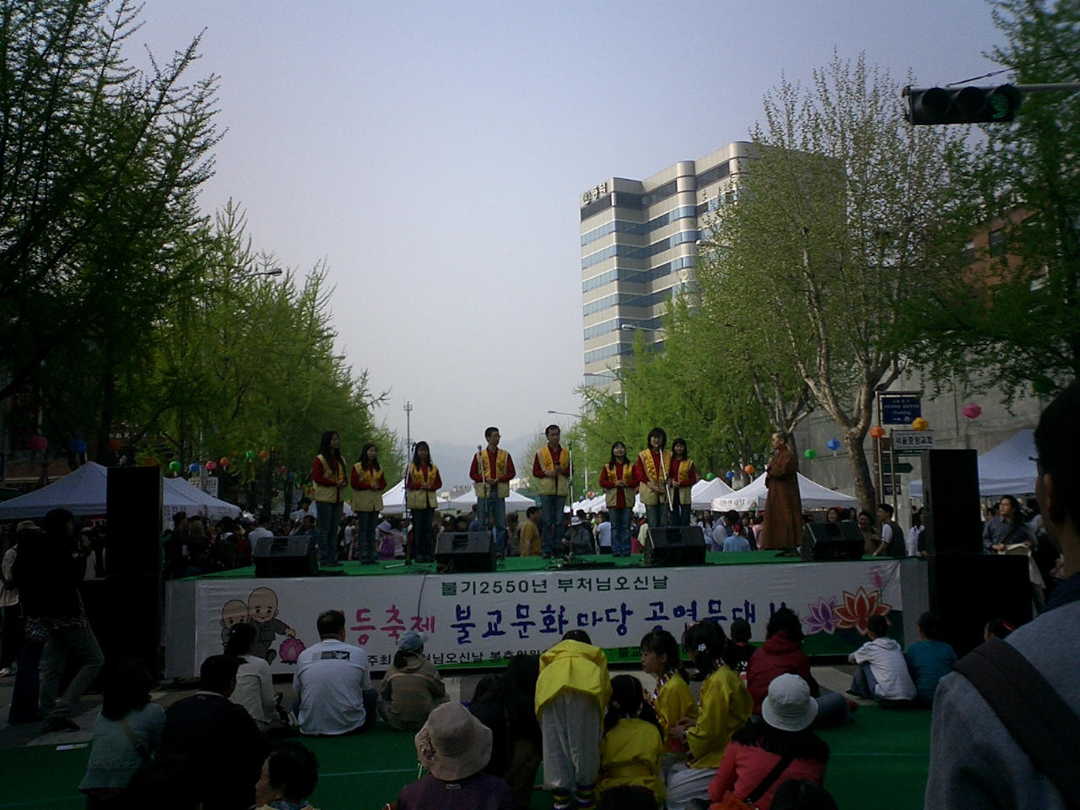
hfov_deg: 50.1
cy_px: 405
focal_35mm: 37
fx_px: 1154
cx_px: 540
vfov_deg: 38.7
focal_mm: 5.6
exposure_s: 1/1000
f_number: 3.5
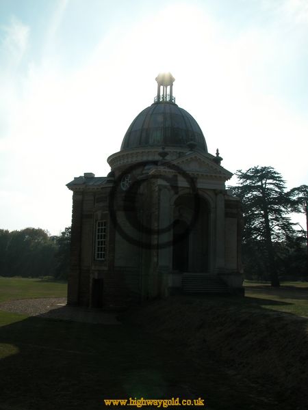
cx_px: 154
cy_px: 205
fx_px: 415
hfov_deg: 40.7
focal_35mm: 35
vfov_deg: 52.6
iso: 100
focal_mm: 8.9
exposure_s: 1/589
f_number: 8
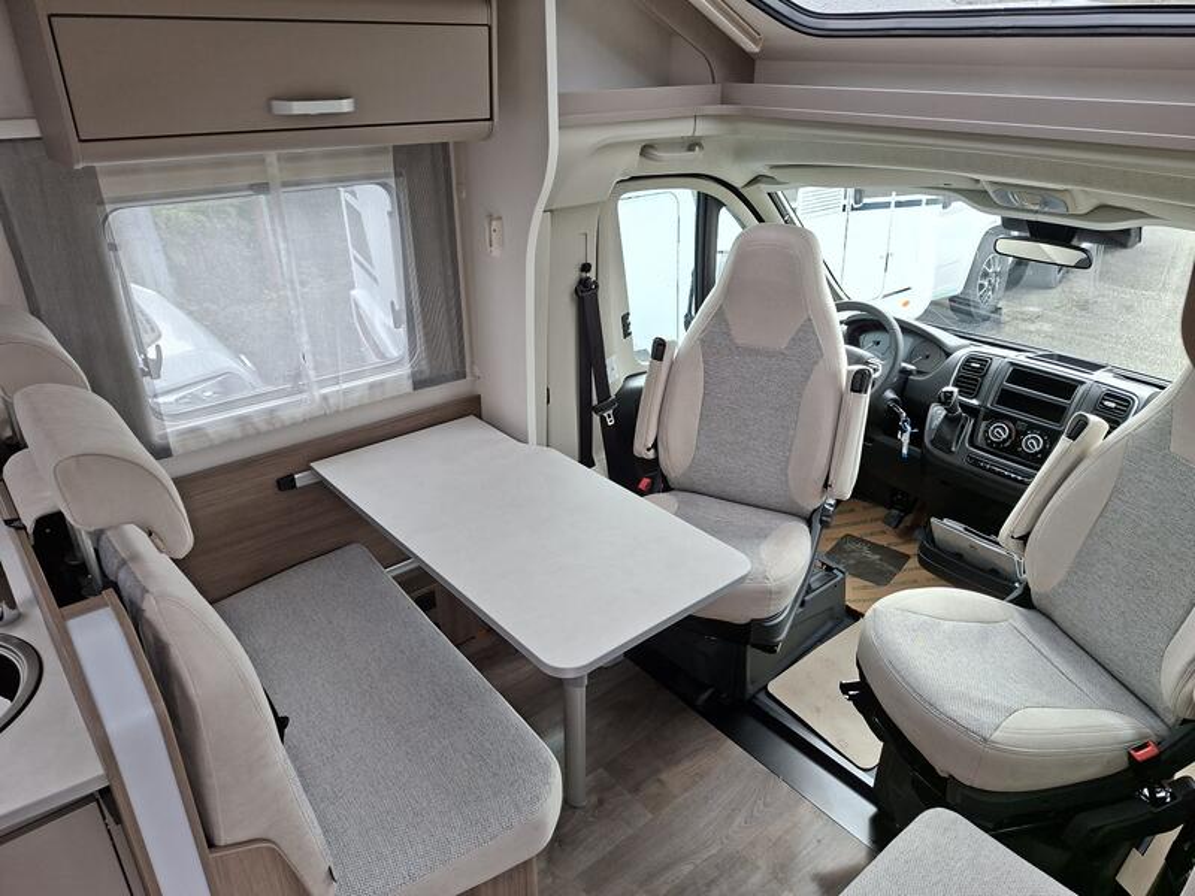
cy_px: 448
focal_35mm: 23
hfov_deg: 73.9
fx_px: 794
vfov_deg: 58.9
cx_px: 598
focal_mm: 5.54
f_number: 1.8
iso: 50
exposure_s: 1/213
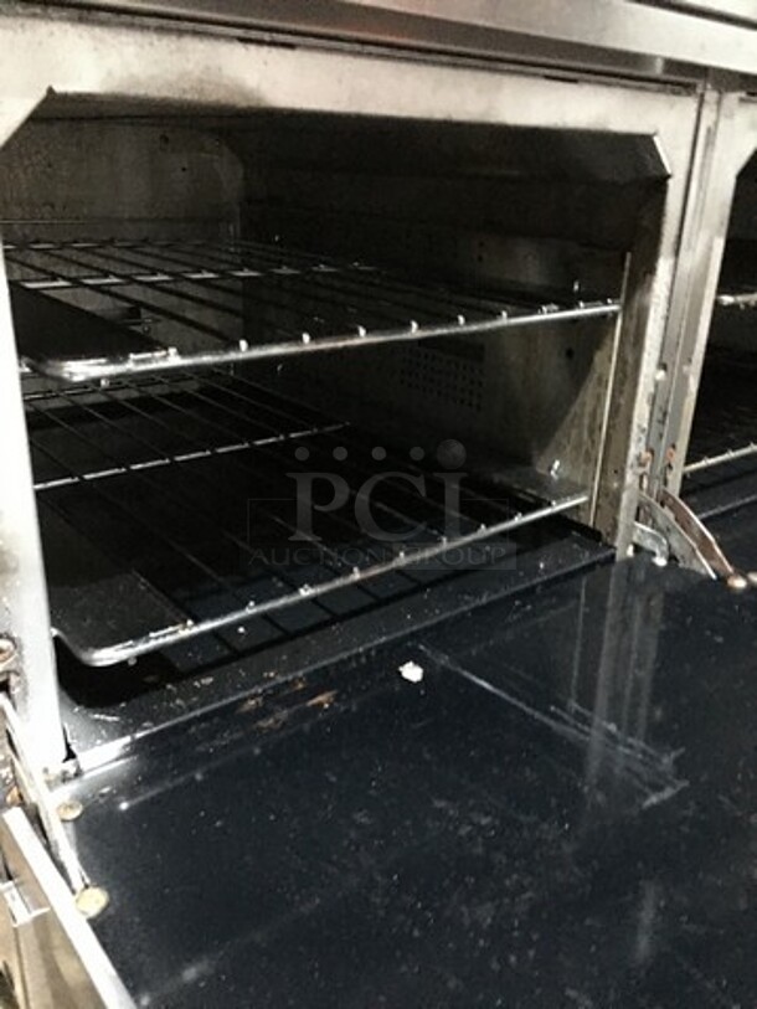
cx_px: 378
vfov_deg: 61.7
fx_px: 845
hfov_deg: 48.2
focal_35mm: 29
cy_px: 504
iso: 250
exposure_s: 1/4
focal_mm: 4.15
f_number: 2.2
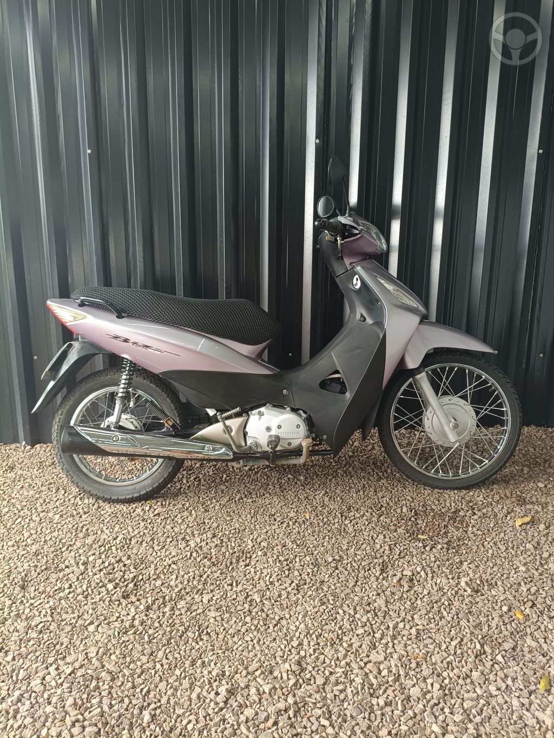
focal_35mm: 26
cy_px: 369
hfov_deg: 53.1
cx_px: 277
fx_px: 555
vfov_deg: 67.3
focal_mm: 4.94
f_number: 1.5
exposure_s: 1/121
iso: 414
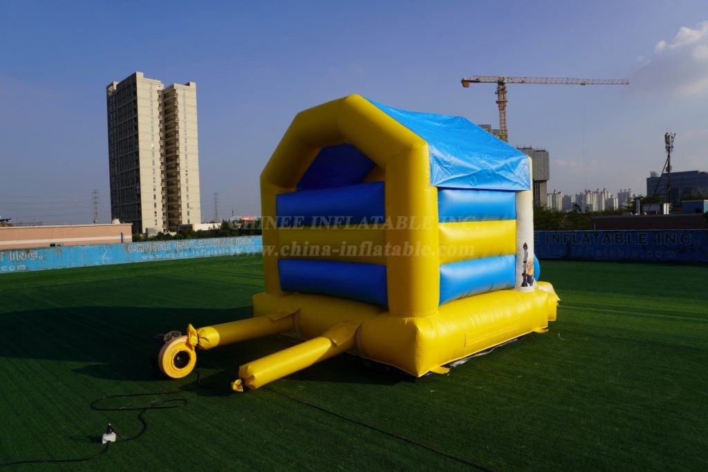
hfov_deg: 73.7
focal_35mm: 24
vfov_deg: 53.1
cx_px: 354
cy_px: 236
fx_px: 472
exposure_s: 1/250
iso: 100
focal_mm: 16
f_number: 10
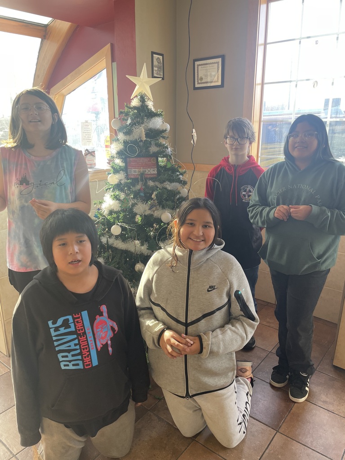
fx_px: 346
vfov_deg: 67.3
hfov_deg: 53.1
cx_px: 172
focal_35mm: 26
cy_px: 230
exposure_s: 1/120
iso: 50
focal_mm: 4.2
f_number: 1.6
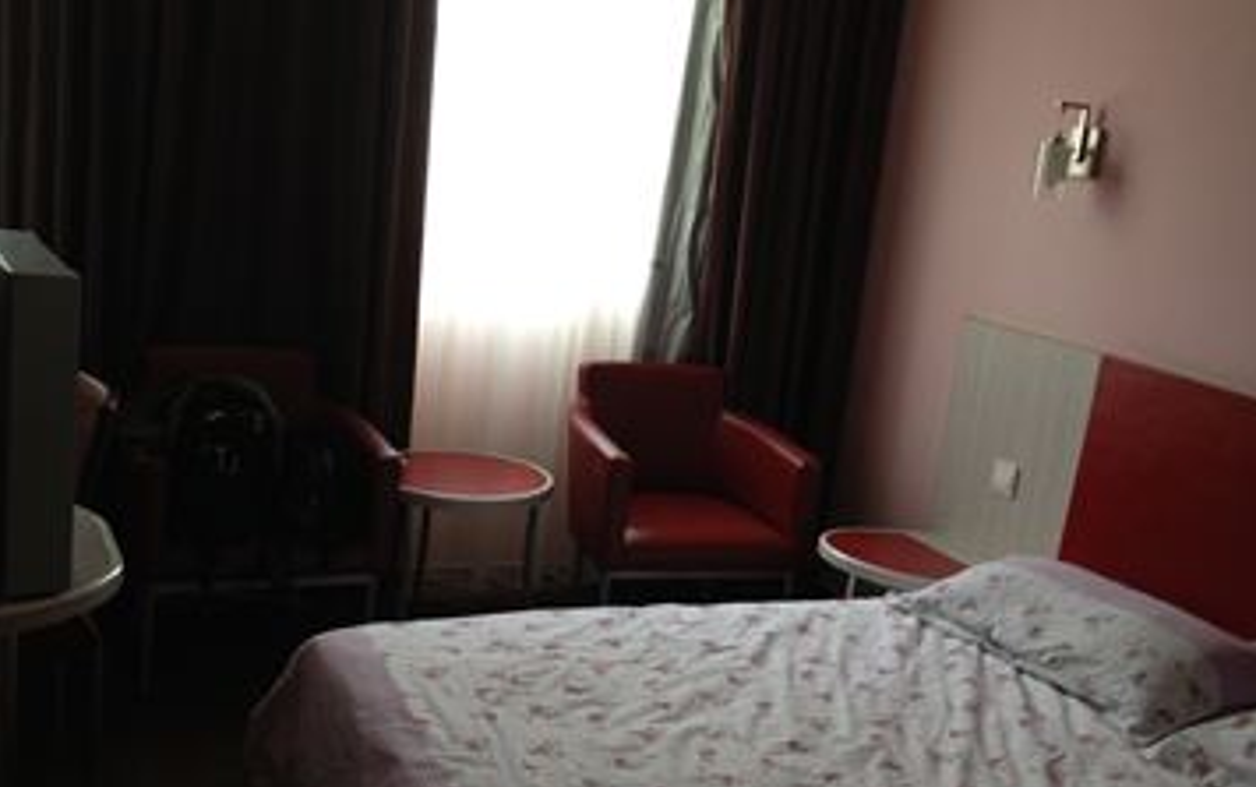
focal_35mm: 50
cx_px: 624
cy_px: 448
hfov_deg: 40.3
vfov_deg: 25.8
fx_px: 1713
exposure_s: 1/20
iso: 80
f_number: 2.4
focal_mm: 4.28
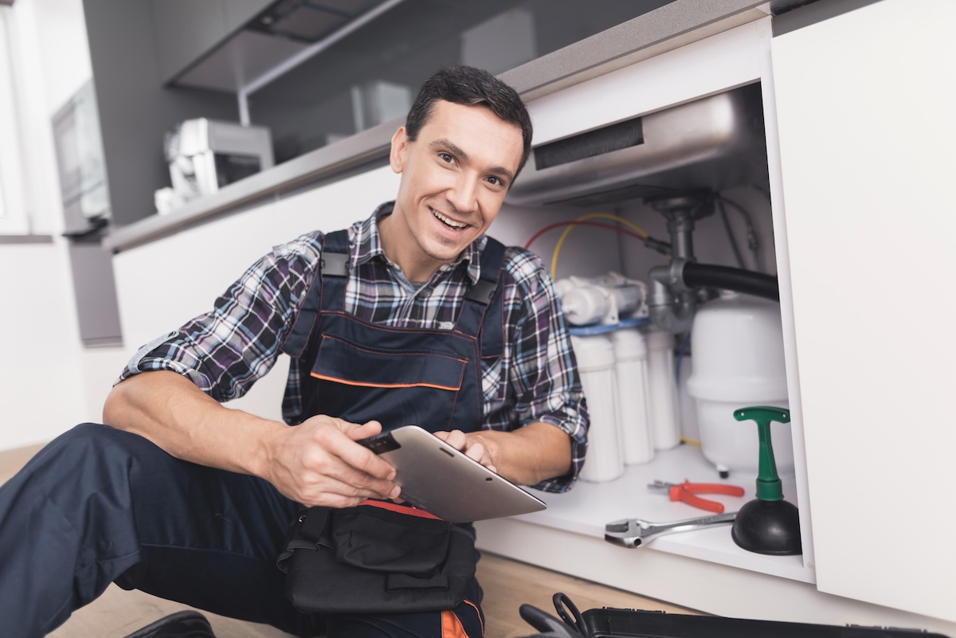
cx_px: 478
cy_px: 319
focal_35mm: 24
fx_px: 638
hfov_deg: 73.7
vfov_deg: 53.2
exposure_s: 1/500
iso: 100
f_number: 2
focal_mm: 24
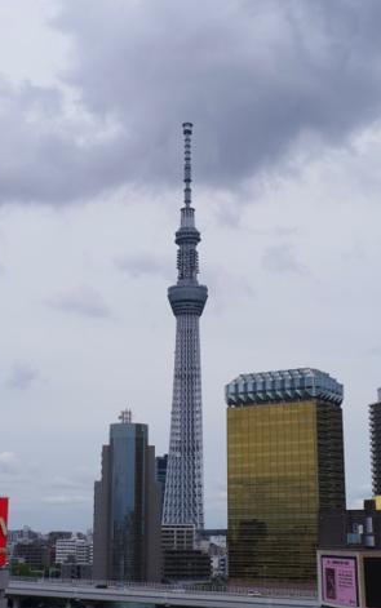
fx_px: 912
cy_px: 307
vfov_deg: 36.9
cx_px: 186
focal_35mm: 55
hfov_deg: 23.6
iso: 160
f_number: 8
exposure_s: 1/900
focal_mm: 35
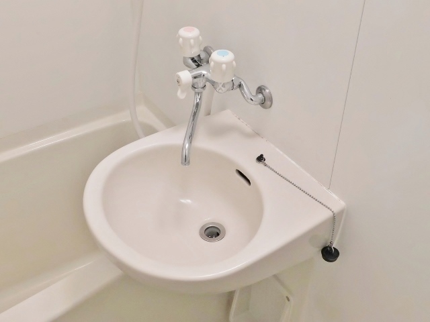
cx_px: 215
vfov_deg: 36.0
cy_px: 161
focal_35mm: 40
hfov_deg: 46.8
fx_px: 497
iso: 400
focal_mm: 7.1
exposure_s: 1/30
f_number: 3.6
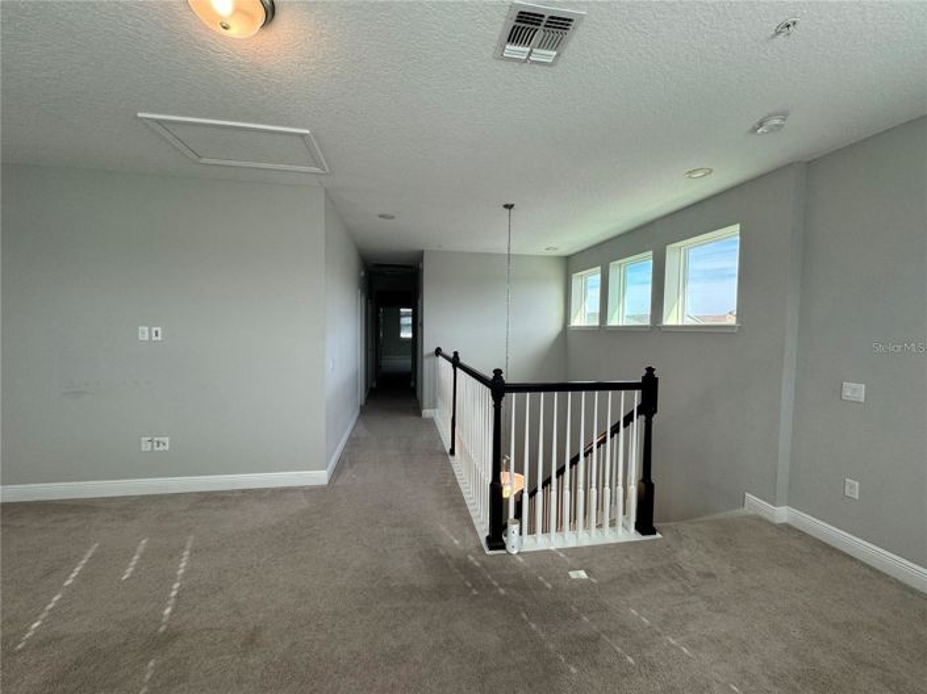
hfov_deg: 102.1
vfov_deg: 85.6
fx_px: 375
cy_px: 347
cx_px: 464
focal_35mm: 14
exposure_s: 1/120
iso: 64
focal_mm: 2.22
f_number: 2.2
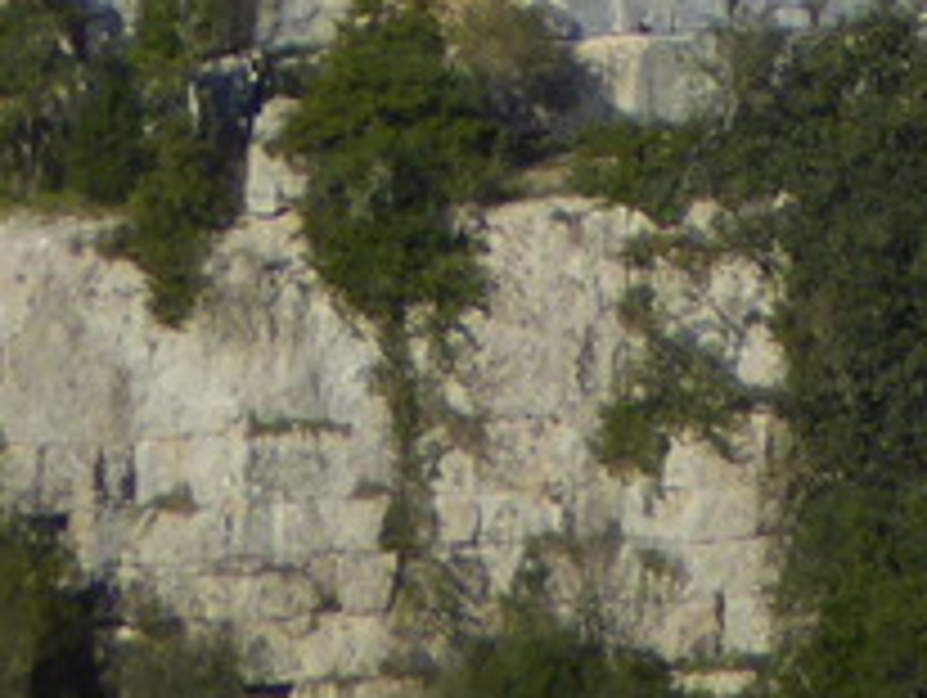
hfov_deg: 4.8
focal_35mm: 406
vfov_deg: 3.6
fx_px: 10885
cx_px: 2072
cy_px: -1315
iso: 100
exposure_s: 1/800
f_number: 4.2
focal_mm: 10.3
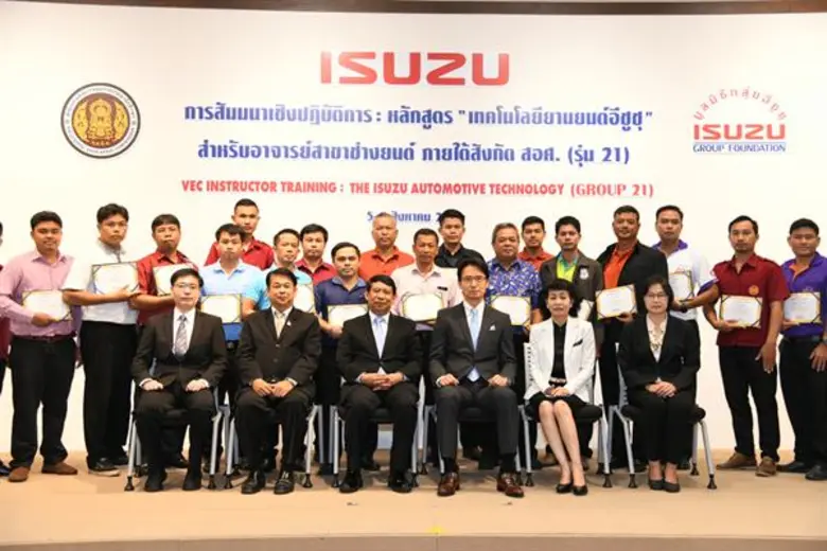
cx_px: 414
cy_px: 276
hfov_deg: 48.5
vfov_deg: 33.4
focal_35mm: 40
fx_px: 919
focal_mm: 40
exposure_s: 1/100
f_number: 4.5
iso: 1250
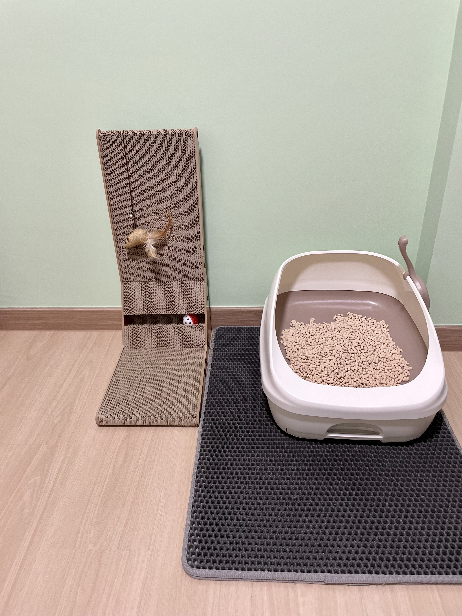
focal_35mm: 26
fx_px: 463
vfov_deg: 67.3
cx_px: 231
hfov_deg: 53.1
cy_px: 308
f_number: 1.6
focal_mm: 4.2
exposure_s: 1/50
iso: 250
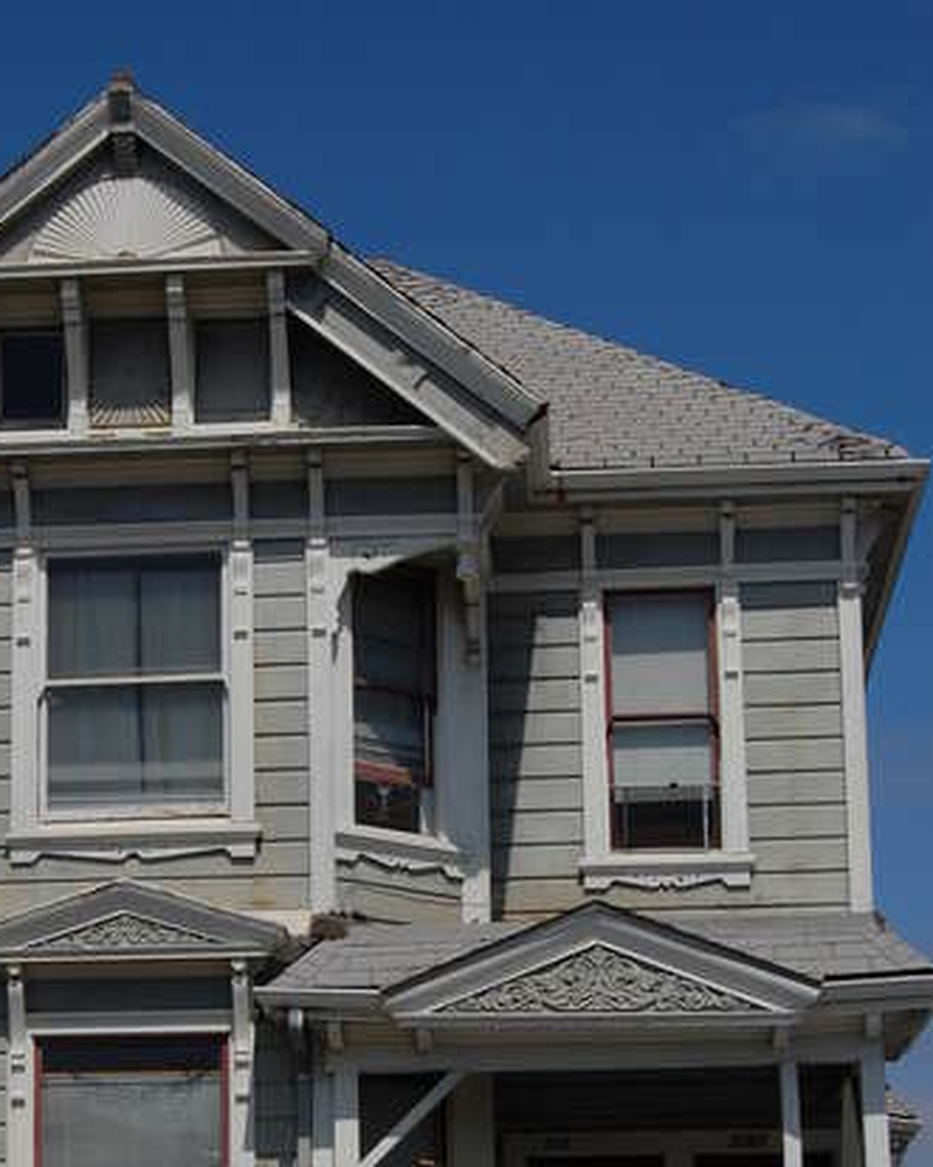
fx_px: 3004
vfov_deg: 21.7
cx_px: 327
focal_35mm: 87
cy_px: 941
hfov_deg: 17.6
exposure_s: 1/320
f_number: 16
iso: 200
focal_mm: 32
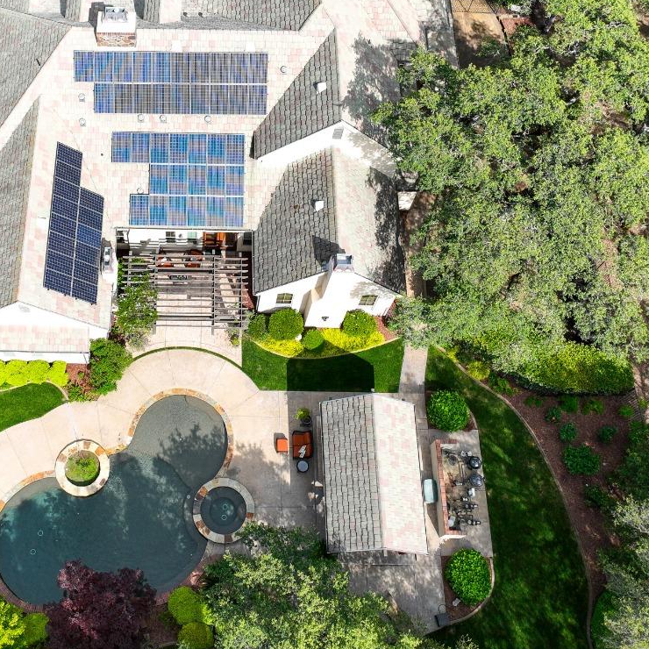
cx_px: 190
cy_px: 178
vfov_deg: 38.3
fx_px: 912
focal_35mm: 43
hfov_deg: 38.5
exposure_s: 1/1250
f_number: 2.8
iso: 100
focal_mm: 12.29
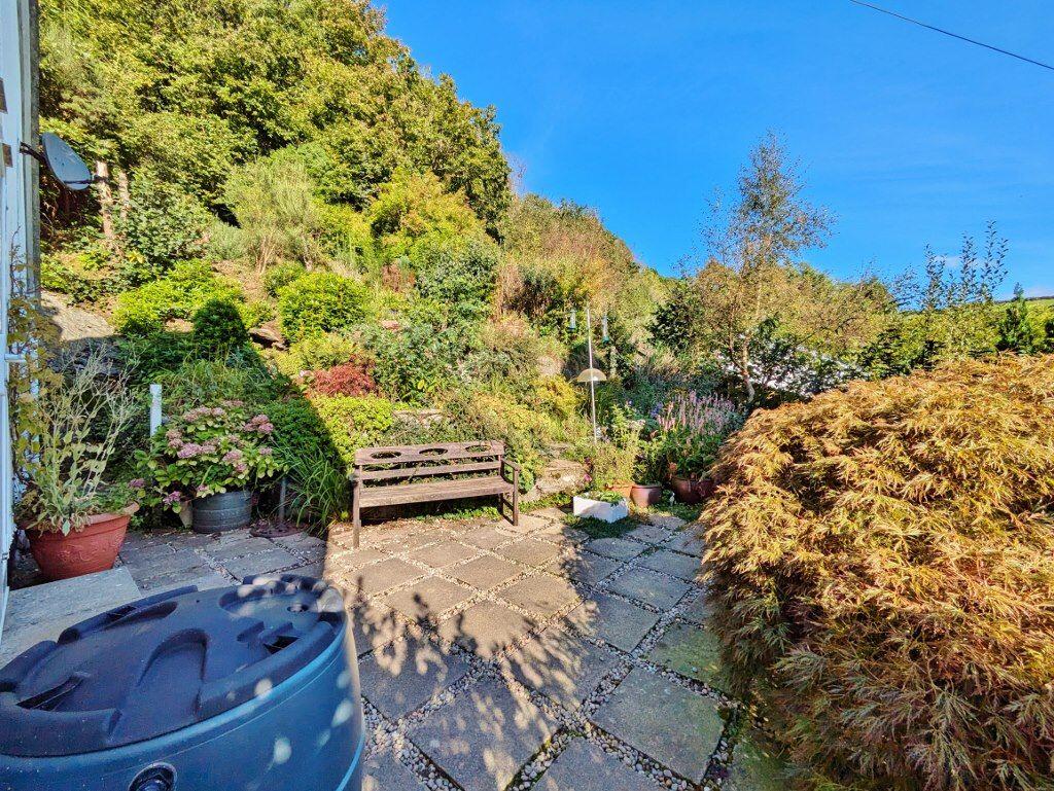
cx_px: 527
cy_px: 396
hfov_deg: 102.0
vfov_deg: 85.7
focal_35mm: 14
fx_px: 426
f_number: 2.2
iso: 49
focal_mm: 1.83
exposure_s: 1/816
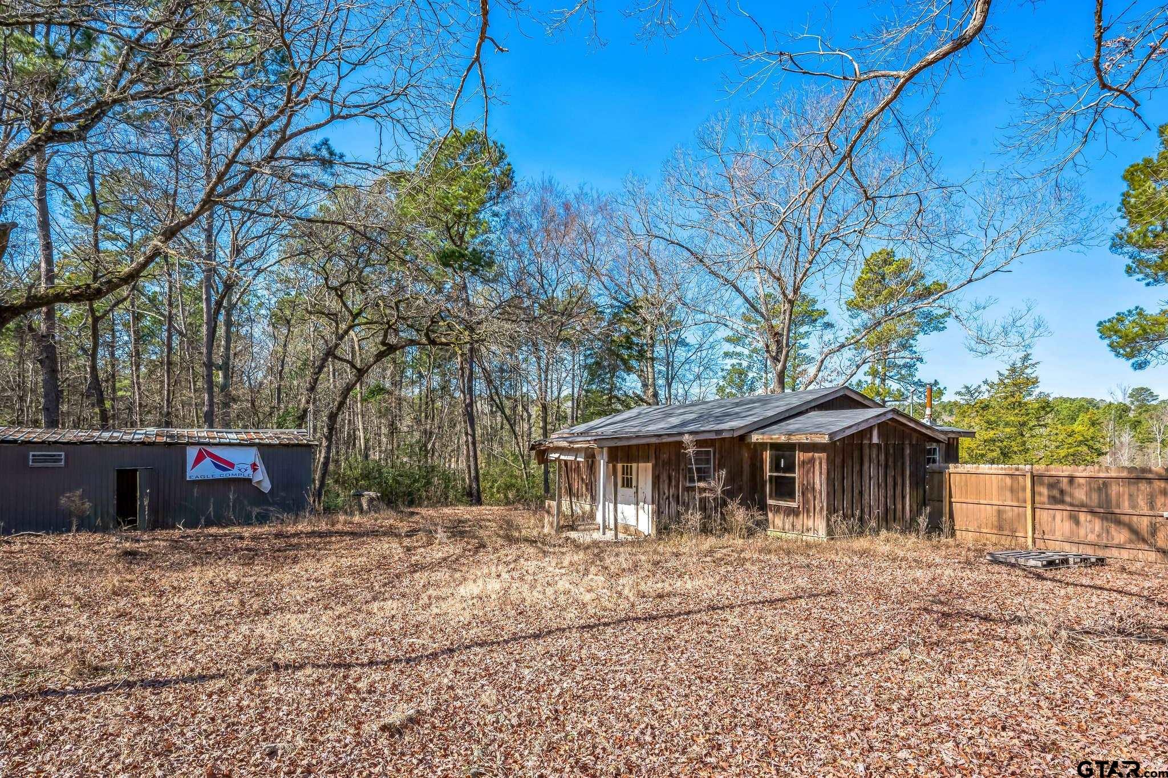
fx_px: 600
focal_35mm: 18
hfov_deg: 88.4
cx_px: 584
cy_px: 389
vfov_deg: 65.9
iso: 140
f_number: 11
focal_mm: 18.5
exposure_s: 1/100
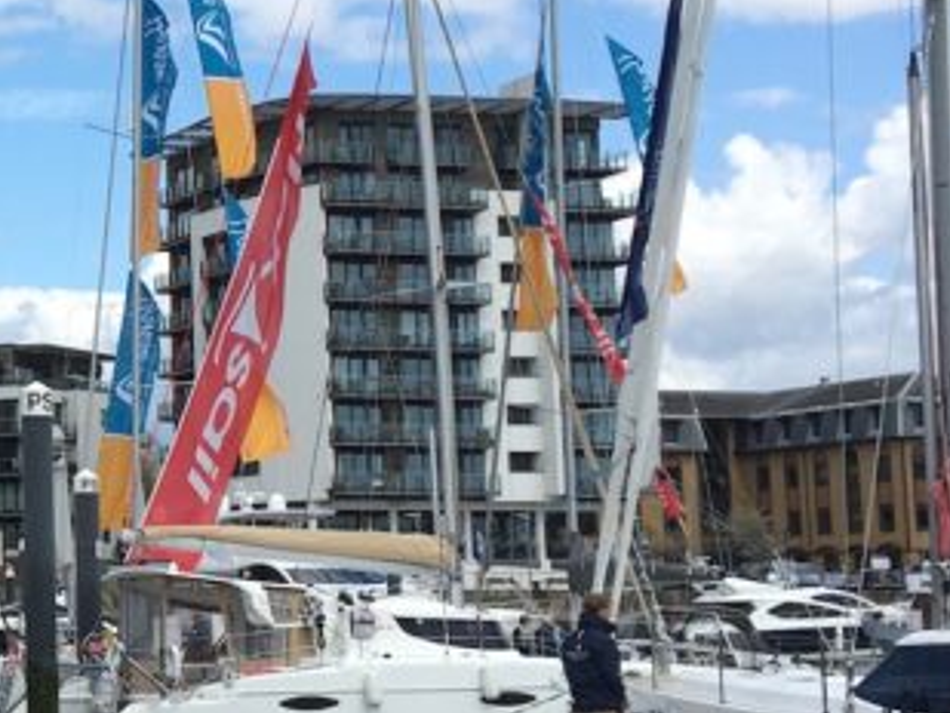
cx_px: -301
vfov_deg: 15.4
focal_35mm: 96
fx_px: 2636
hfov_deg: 18.9
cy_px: 286
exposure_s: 1/1637
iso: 25
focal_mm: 4.15
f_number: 2.2
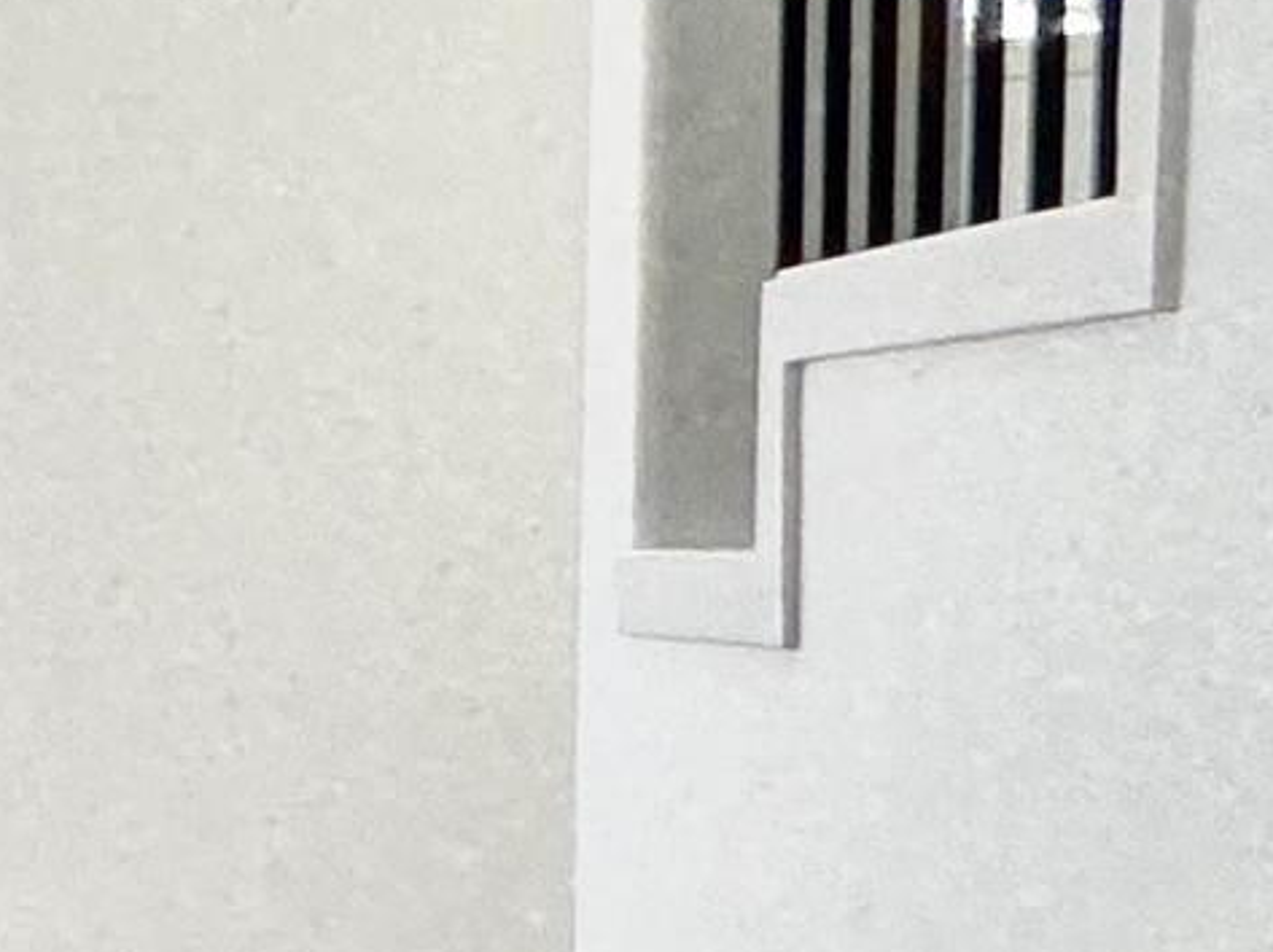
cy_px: 691
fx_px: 3344
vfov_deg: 16.2
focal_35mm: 91
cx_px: -2769
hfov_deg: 10.8
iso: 50
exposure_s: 1/120
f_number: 2.2
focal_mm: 2.22
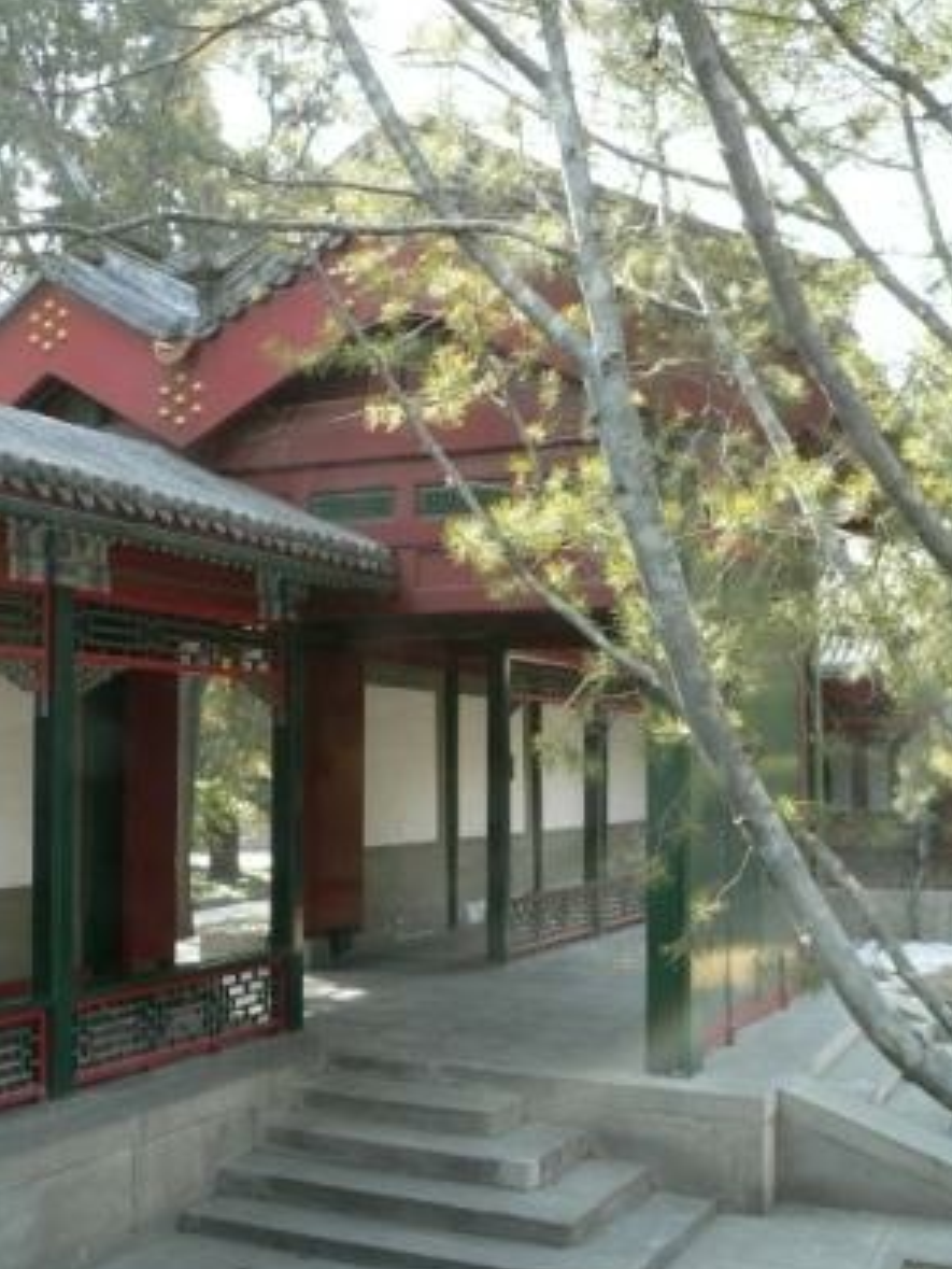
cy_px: 665
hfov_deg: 35.1
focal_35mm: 41
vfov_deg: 45.7
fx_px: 1503
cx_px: 432
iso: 80
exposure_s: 1/60
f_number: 2.8
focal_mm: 6
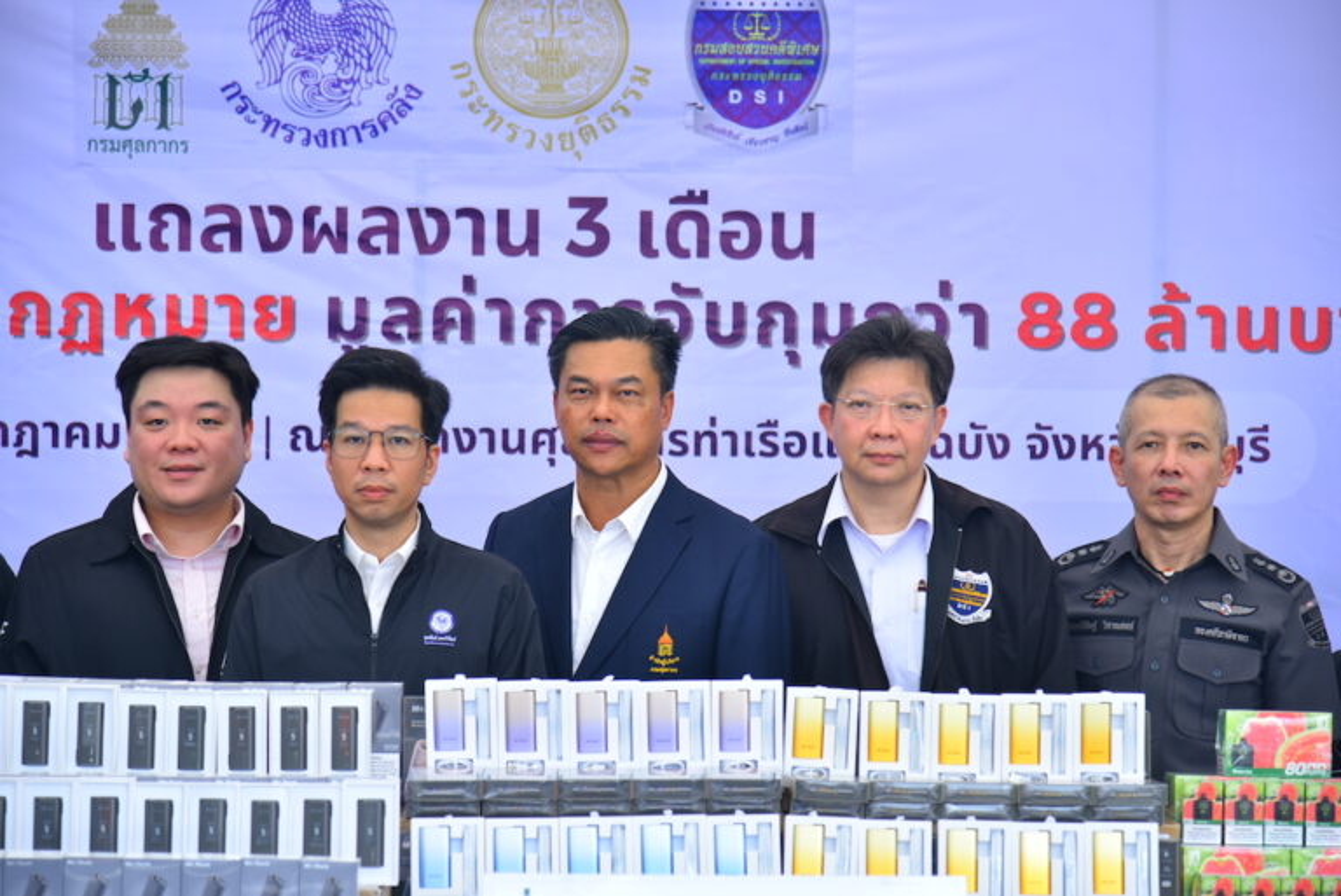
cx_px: 670
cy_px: 448
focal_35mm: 120
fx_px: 4472
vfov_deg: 11.4
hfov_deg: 17.1
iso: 250
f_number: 4
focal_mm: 120
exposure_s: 1/200
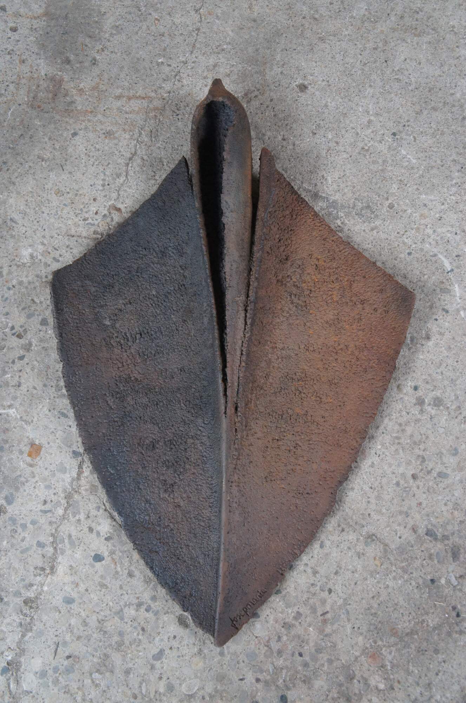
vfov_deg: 49.6
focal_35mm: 39
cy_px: 352
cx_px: 233
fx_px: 760
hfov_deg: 34.1
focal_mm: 26
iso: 1600
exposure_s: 1/80
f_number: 4
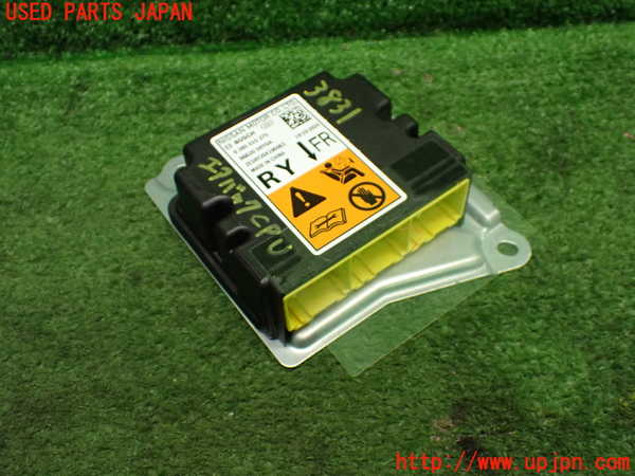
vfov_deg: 37.7
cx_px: 318
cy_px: 238
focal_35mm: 38
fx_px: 697
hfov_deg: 49.0
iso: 800
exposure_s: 1/160
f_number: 2.7
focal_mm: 6.83
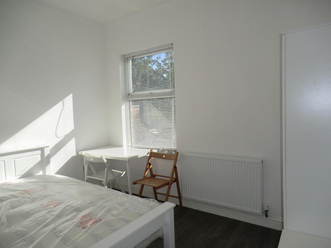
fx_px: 229
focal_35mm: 24
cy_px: 124
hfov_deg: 71.6
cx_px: 166
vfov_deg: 56.8
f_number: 3.2
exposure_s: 1/500
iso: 64
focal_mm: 4.3
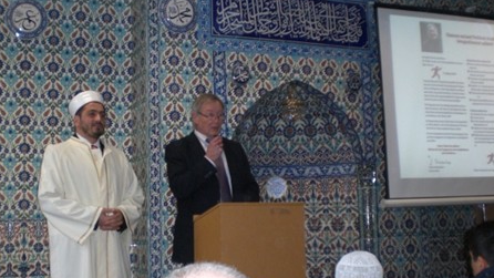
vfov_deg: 23.5
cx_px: 207
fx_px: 668
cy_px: 145
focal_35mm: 51
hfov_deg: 40.5
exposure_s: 1/60
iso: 200
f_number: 3.1
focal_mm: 6.3
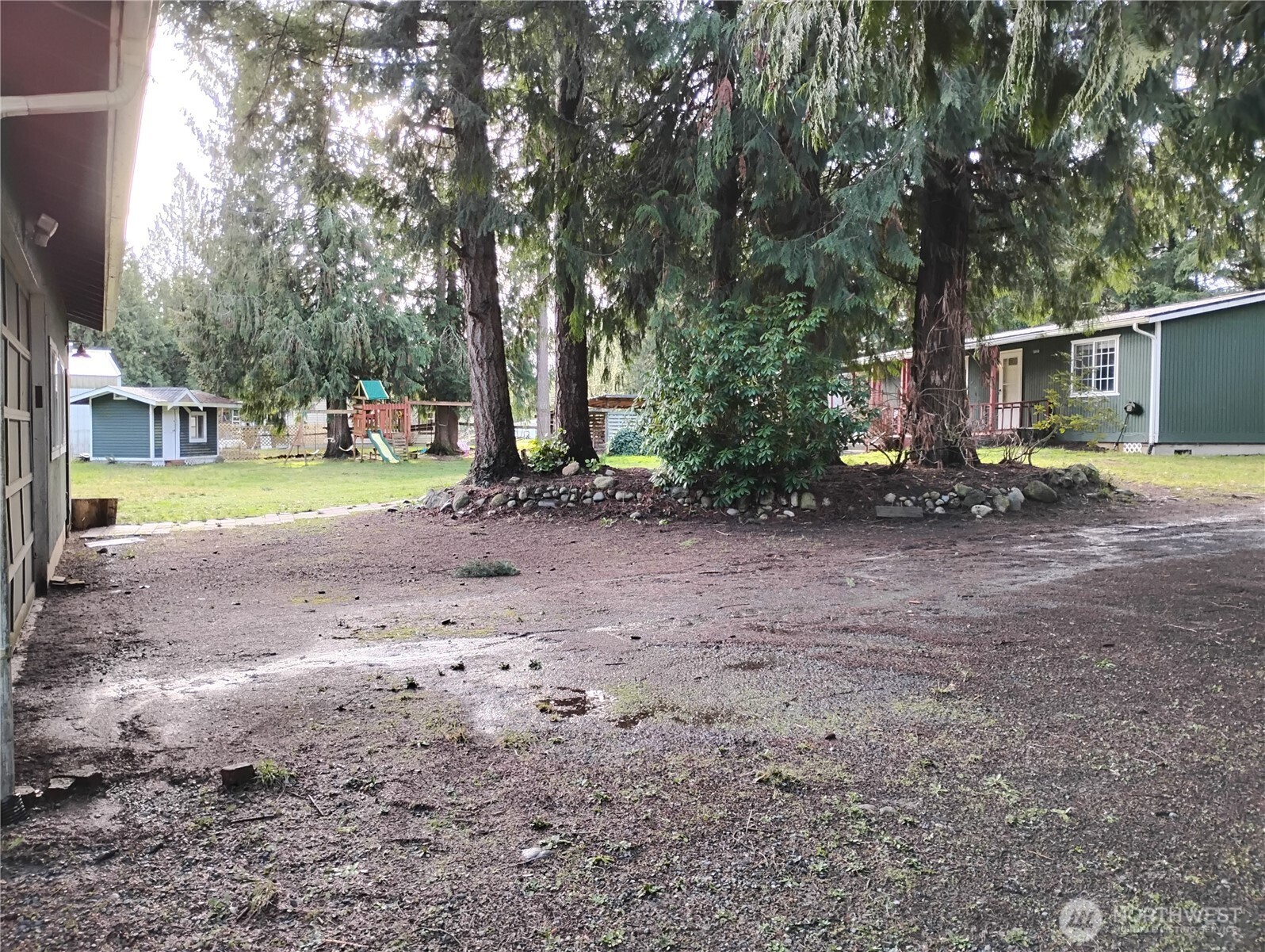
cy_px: 476
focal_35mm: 28
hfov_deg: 63.4
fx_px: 1024
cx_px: 632
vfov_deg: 49.8
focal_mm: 4.26
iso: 528
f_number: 1.8
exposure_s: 1/120
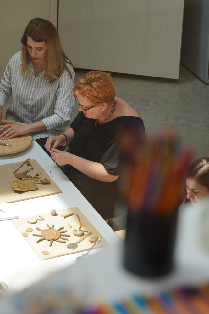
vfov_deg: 13.0
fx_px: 1375
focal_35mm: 158
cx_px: 57
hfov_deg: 8.7
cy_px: 157
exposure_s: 1/160
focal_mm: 105
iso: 100
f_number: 4.5
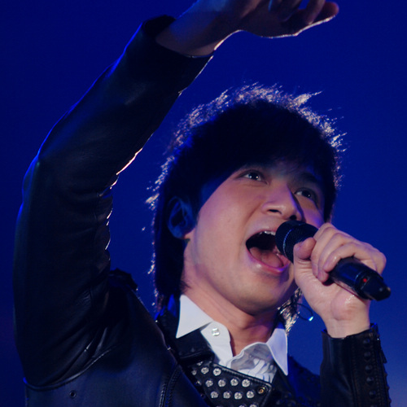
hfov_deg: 4.6
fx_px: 5095
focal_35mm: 383
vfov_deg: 4.6
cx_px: 272
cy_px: 204
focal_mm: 200
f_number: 2.8
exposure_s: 1/200
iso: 400
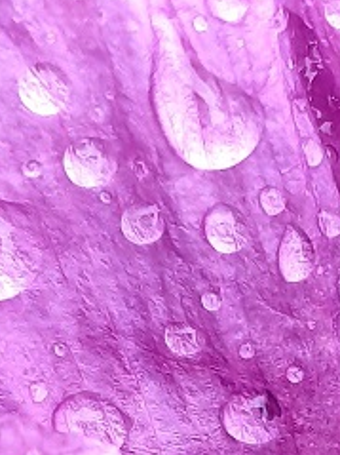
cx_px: 538
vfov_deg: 13.2
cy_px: 557
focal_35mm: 145
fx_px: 1901
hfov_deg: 9.9
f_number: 2.4
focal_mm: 4.3
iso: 80
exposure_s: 1/100
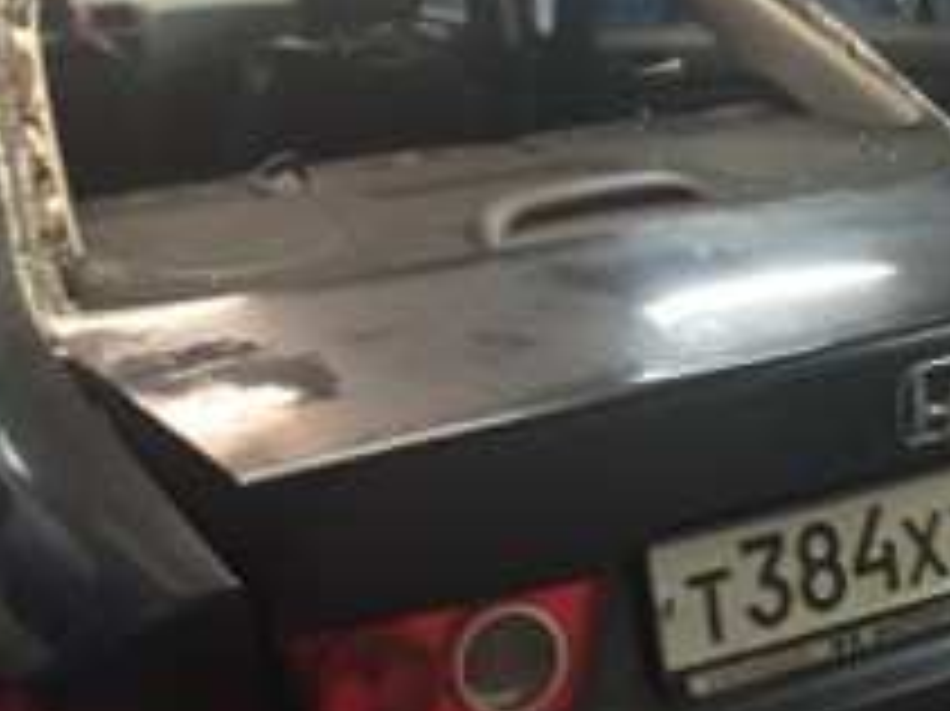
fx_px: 1509
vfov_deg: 26.5
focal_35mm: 55
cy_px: 338
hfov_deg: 34.9
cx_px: 392
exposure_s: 1/17
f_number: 2.2
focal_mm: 4.15
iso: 250
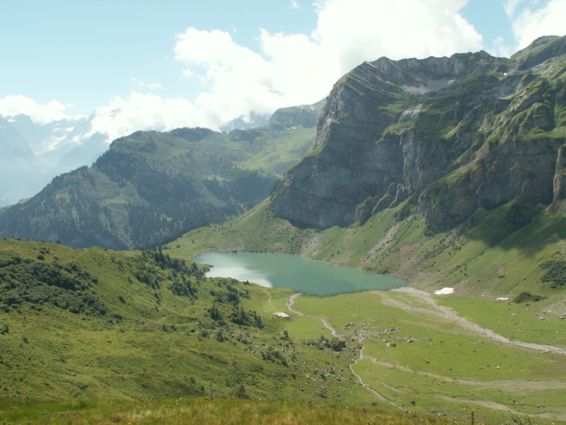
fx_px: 572
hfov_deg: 52.6
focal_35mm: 35
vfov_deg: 40.7
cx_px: 283
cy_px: 212
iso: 50
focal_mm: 5.86
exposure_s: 1/100
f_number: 8
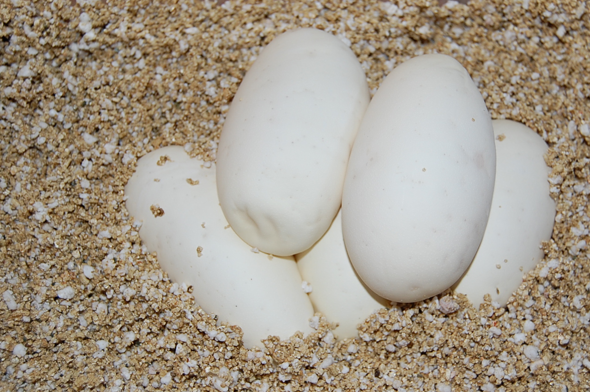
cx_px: 342
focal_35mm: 57
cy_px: 182
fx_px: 933
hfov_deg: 35.0
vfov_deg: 23.7
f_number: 4.5
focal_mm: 32
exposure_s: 1/60
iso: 360
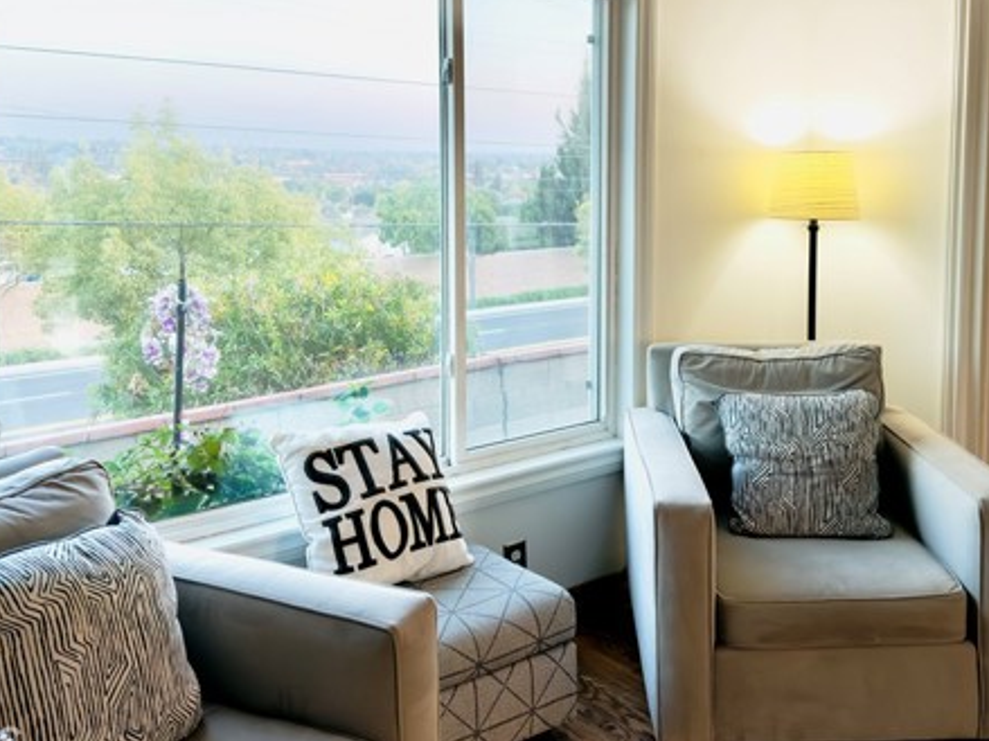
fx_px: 1000
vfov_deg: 40.1
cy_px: 239
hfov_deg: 52.5
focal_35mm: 35
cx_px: 547
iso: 100
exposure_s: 1/123
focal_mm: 6.76
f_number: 1.78
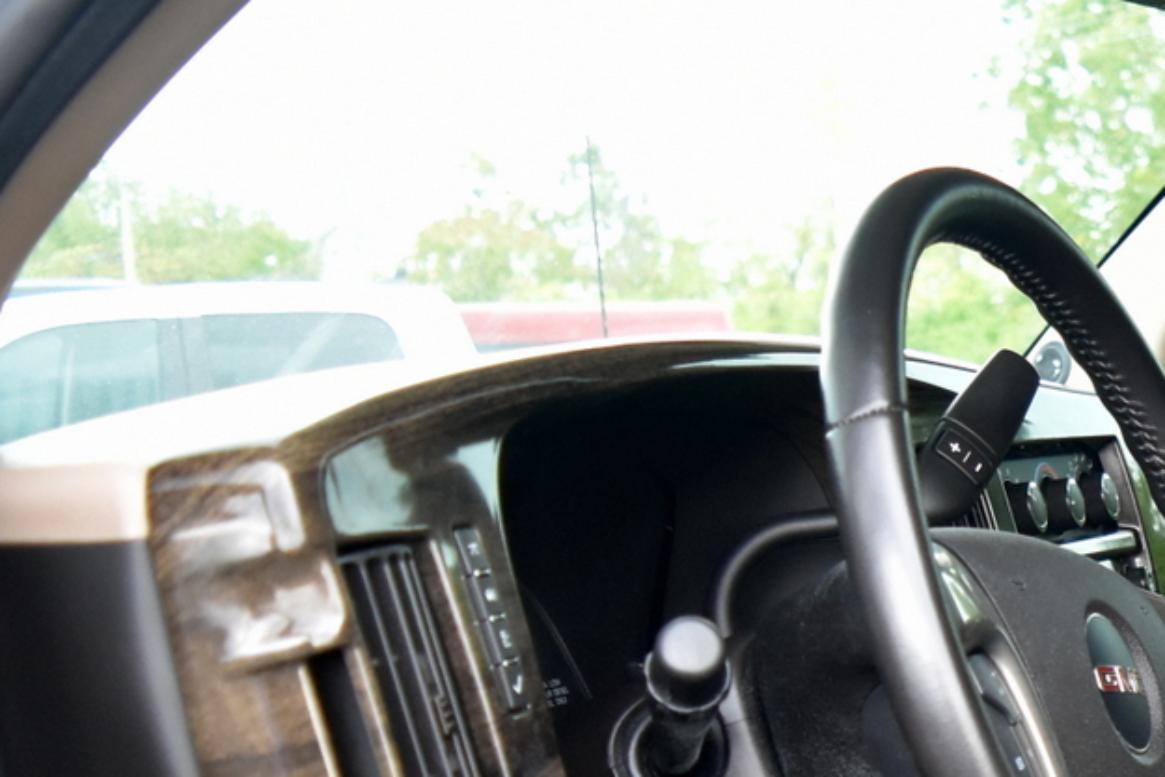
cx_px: 1711
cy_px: 1041
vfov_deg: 15.6
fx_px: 2686
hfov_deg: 21.0
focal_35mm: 83
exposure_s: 1/60
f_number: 3.5
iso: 1000
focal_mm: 18
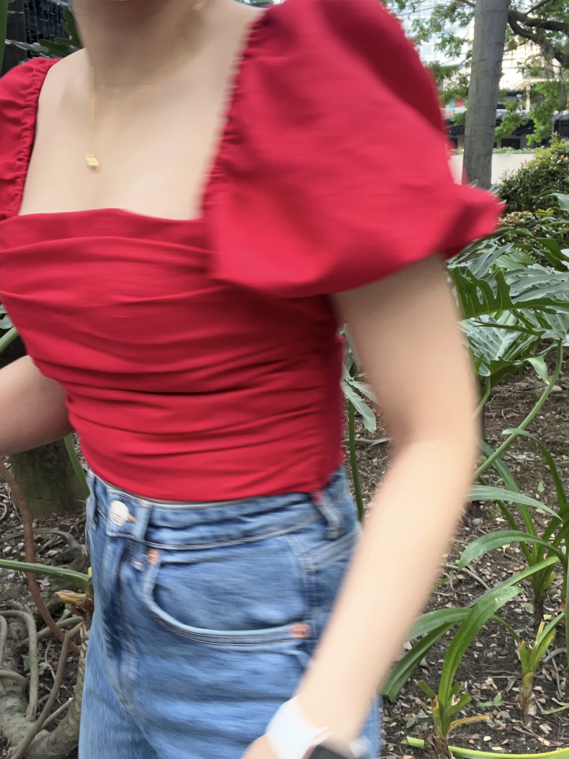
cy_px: 380
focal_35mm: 30
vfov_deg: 60.0
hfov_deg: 46.8
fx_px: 657
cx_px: 284
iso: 100
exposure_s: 1/60
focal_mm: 2.71
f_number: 2.2
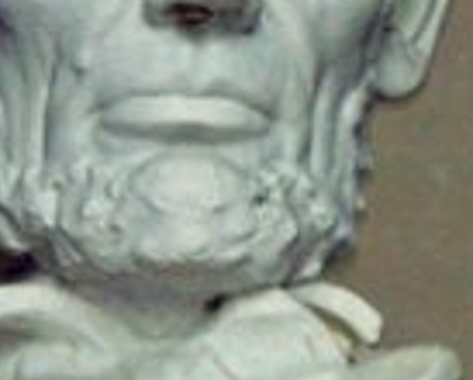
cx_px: 711
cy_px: 363
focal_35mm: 798
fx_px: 11187
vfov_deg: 1.9
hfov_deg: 2.4
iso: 100
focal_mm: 37.38
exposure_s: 1/125
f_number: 3.2
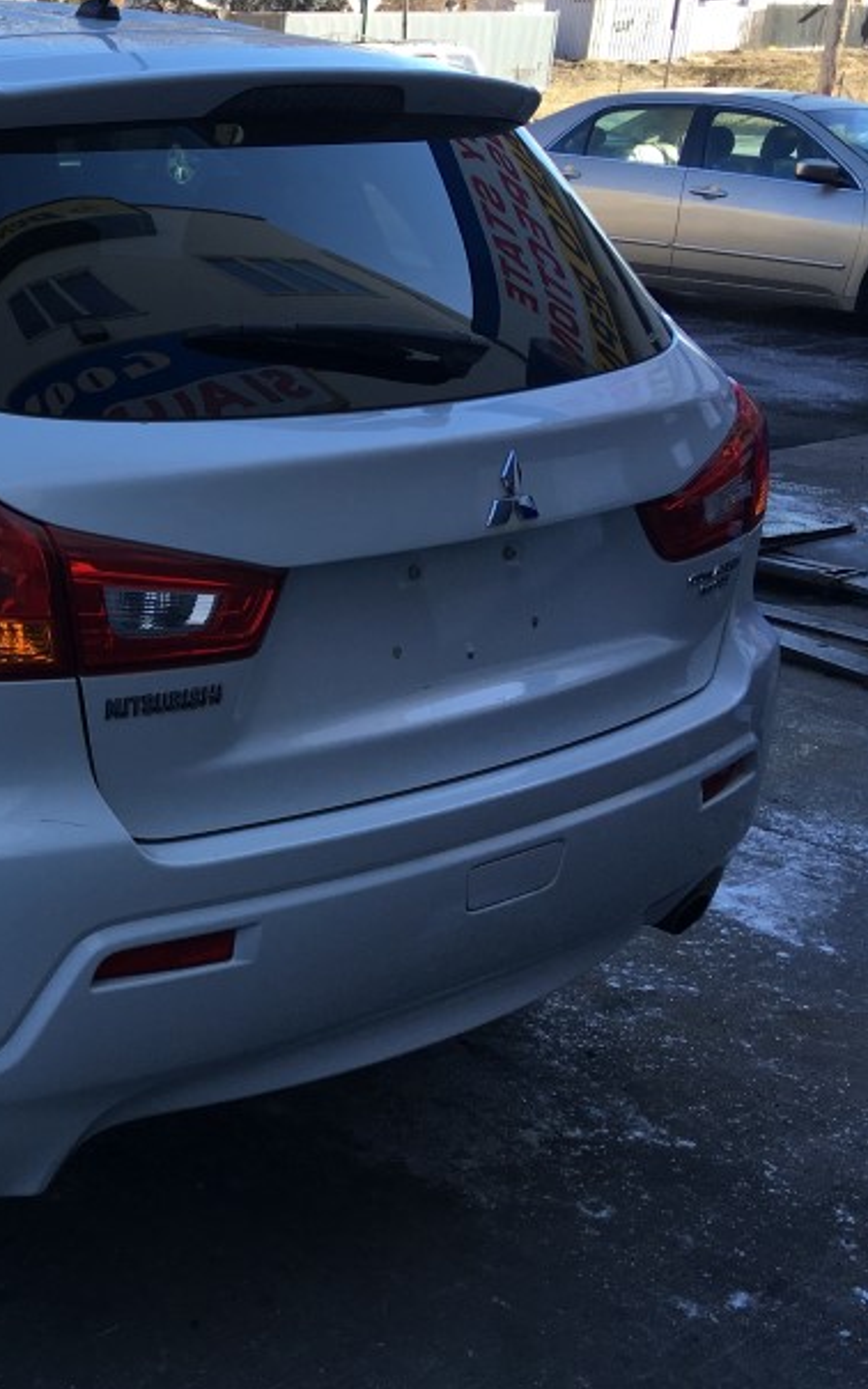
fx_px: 1969
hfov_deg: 22.7
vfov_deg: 38.9
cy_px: 696
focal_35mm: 52
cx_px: -197
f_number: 2.2
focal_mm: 4.15
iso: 25
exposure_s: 1/300
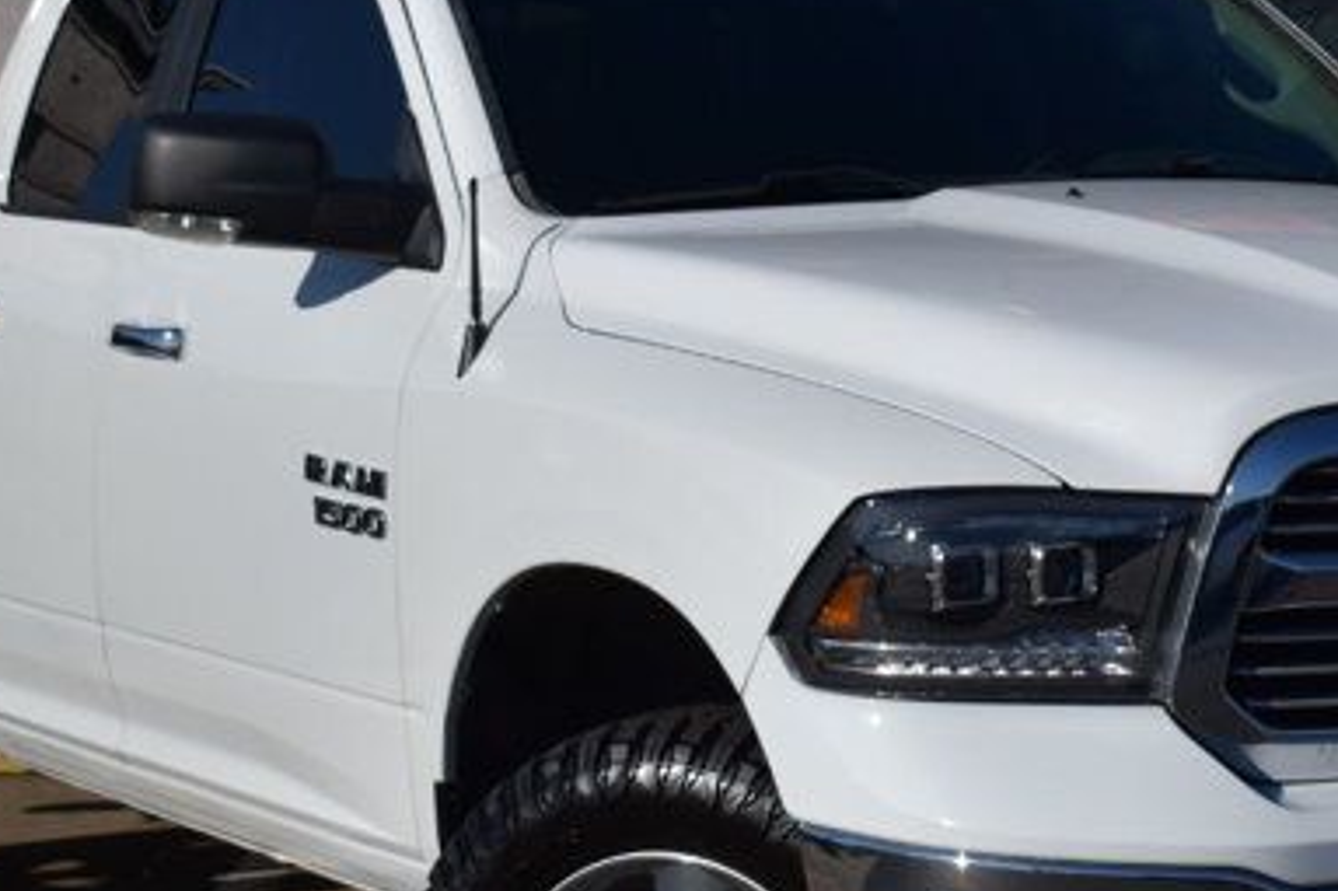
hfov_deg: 17.5
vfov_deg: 11.8
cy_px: 360
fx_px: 4322
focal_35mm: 116
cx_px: 954
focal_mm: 29
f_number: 4.2
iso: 180
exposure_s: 1/4000
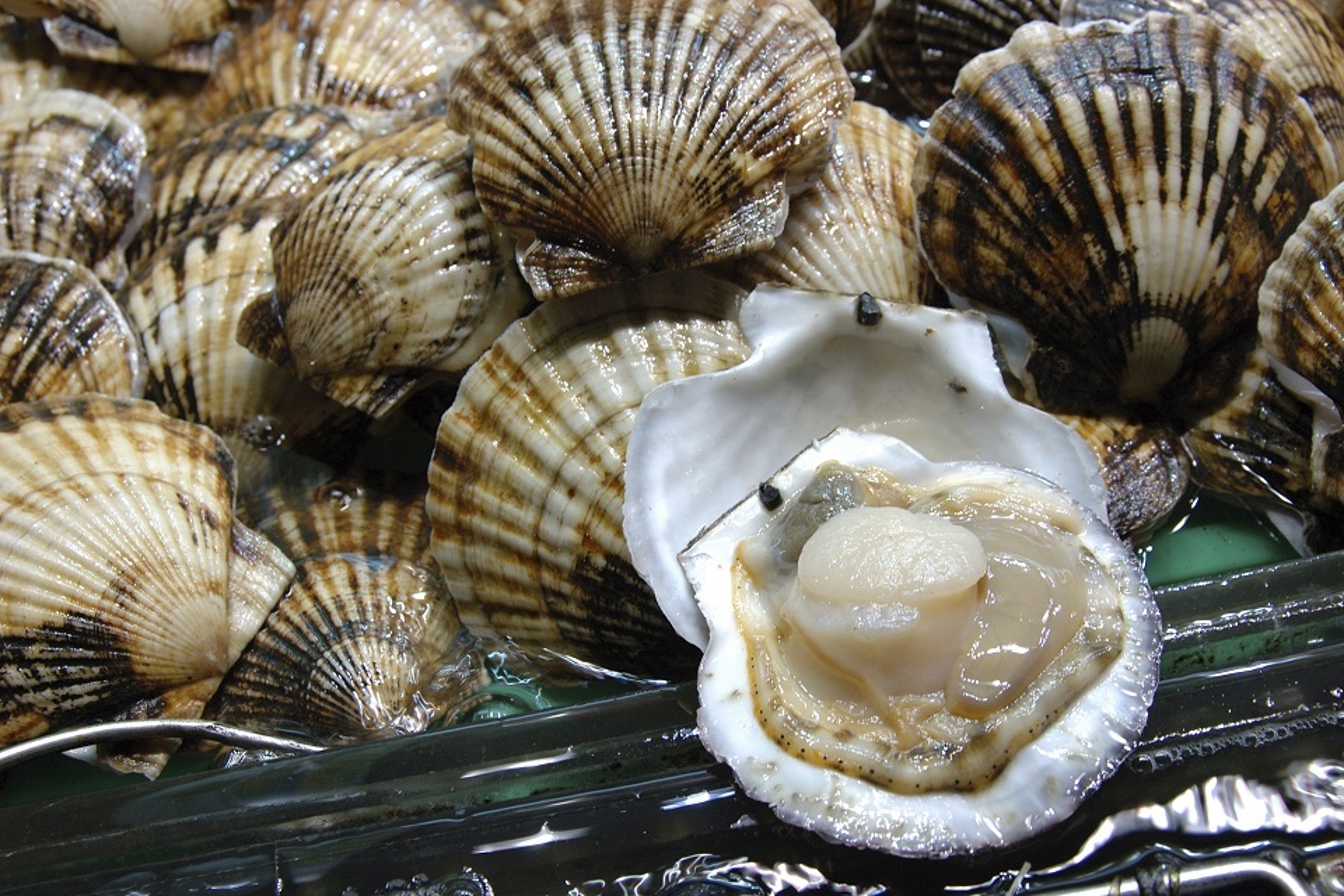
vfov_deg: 34.2
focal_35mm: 39
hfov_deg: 49.6
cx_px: 672
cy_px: 448
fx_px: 1456
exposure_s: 1/30
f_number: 7.1
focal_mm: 26
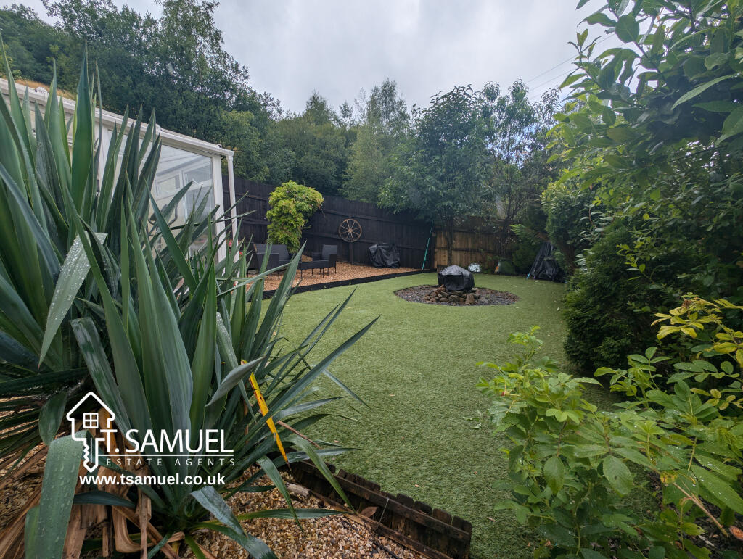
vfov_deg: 94.6
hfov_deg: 110.5
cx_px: 372
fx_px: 258
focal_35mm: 12
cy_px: 280
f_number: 1.95
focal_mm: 2.23
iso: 39
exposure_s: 1/1493
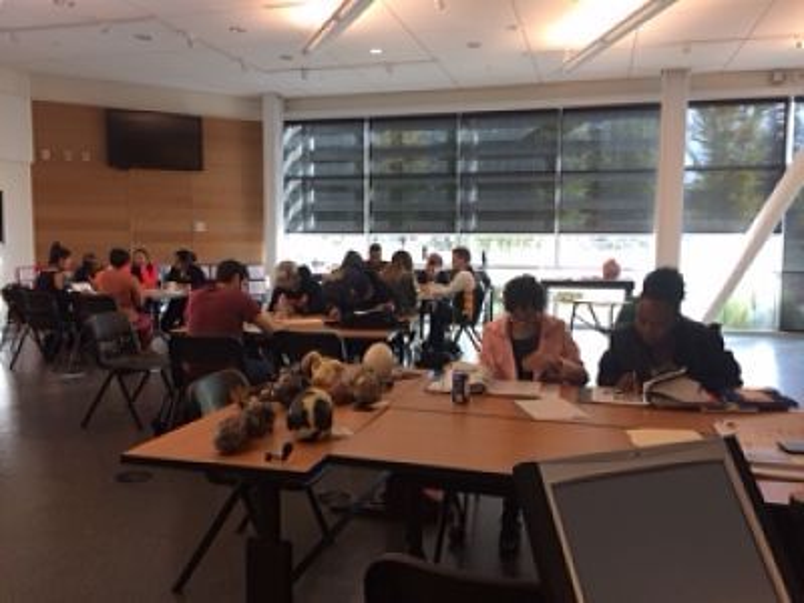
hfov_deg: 61.7
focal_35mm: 29
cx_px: 402
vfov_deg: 48.2
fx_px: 674
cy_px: 302
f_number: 2.2
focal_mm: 4.15
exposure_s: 1/30
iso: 50
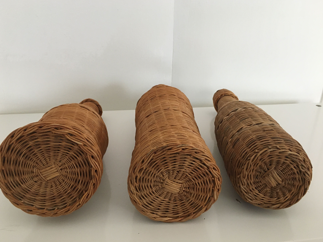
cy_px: 119
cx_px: 157
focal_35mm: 30
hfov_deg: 60.0
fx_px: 280
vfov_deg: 46.8
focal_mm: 4.15
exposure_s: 1/30
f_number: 2.2
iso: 125
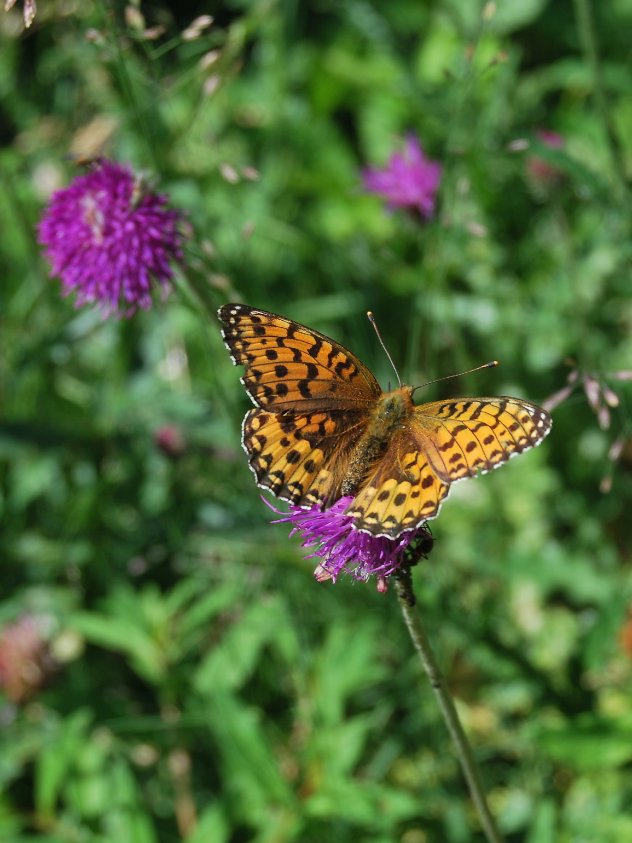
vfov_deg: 15.9
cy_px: 431
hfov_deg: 12.0
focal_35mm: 124
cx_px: 349
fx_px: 3012
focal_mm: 55
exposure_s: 1/160
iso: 100
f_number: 8
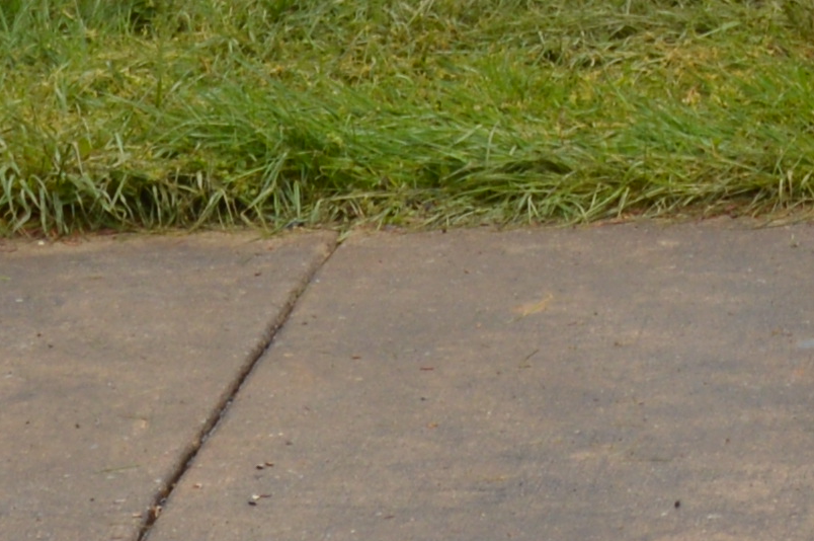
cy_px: -956
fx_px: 6594
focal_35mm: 292
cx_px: 1403
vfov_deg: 4.5
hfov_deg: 6.9
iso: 100
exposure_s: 1/200
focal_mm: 26
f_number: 10
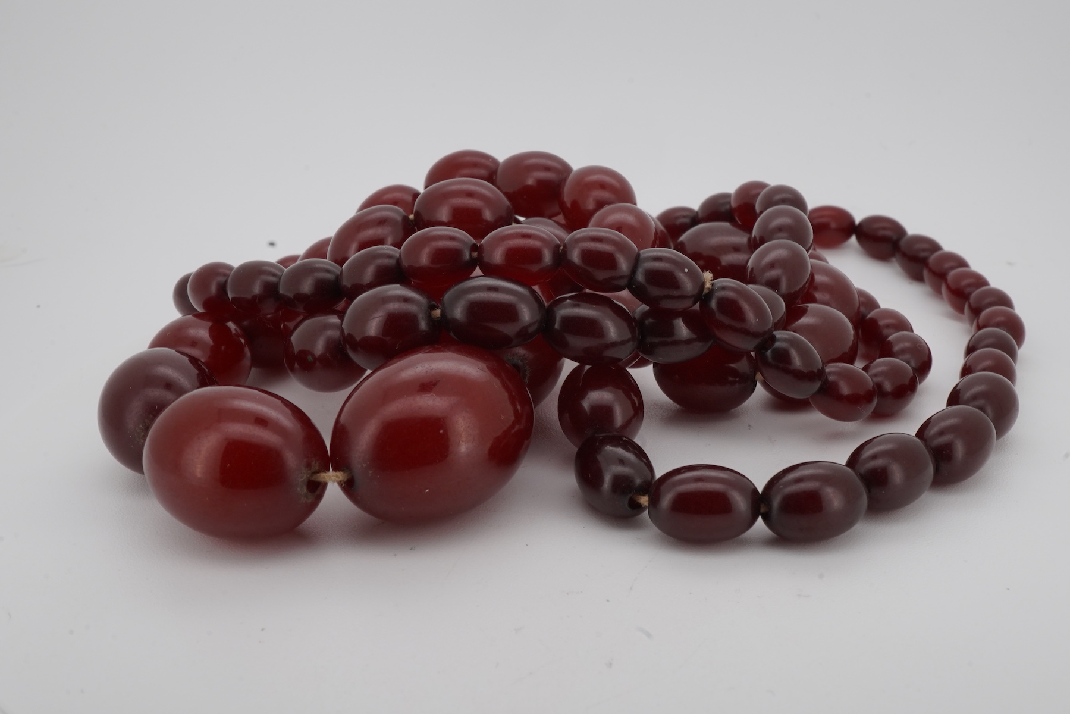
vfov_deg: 29.9
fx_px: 1338
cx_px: 535
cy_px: 357
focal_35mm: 45
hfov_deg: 43.6
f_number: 22
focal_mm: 30
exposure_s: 1/125
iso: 400
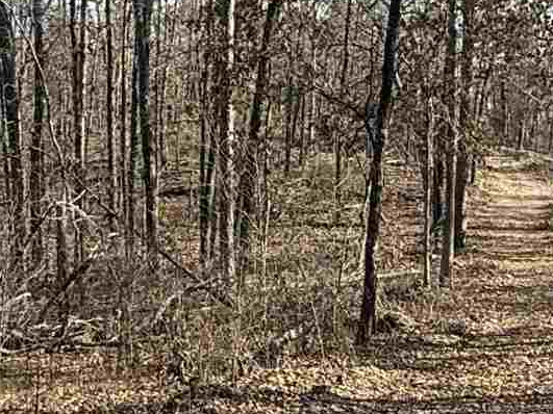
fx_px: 1294
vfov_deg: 18.0
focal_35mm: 81
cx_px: 366
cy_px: 336
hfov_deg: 24.0
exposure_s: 1/644
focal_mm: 2.22
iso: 64
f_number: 2.2
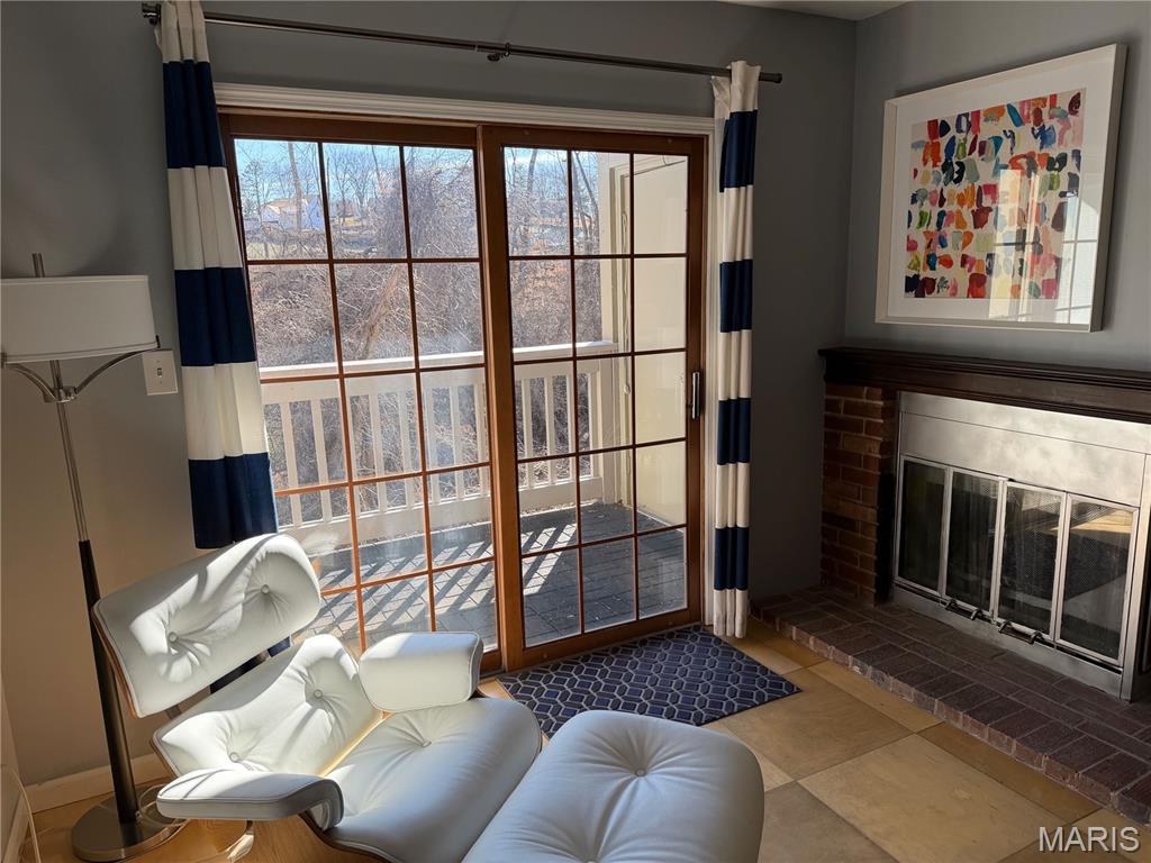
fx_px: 798
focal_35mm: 24
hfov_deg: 71.6
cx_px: 576
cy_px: 432
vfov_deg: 56.8
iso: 100
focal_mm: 6.76
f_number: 1.78
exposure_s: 1/722
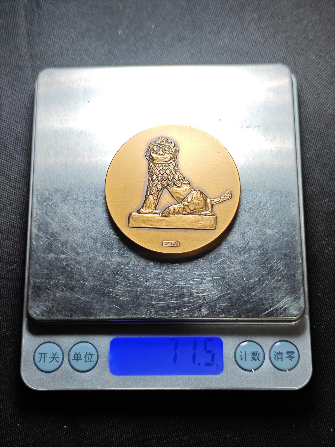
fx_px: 632
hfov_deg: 29.7
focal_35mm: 49
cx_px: 168
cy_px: 224
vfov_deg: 38.9
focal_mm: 5.84
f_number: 1.6
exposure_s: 1/100
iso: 64
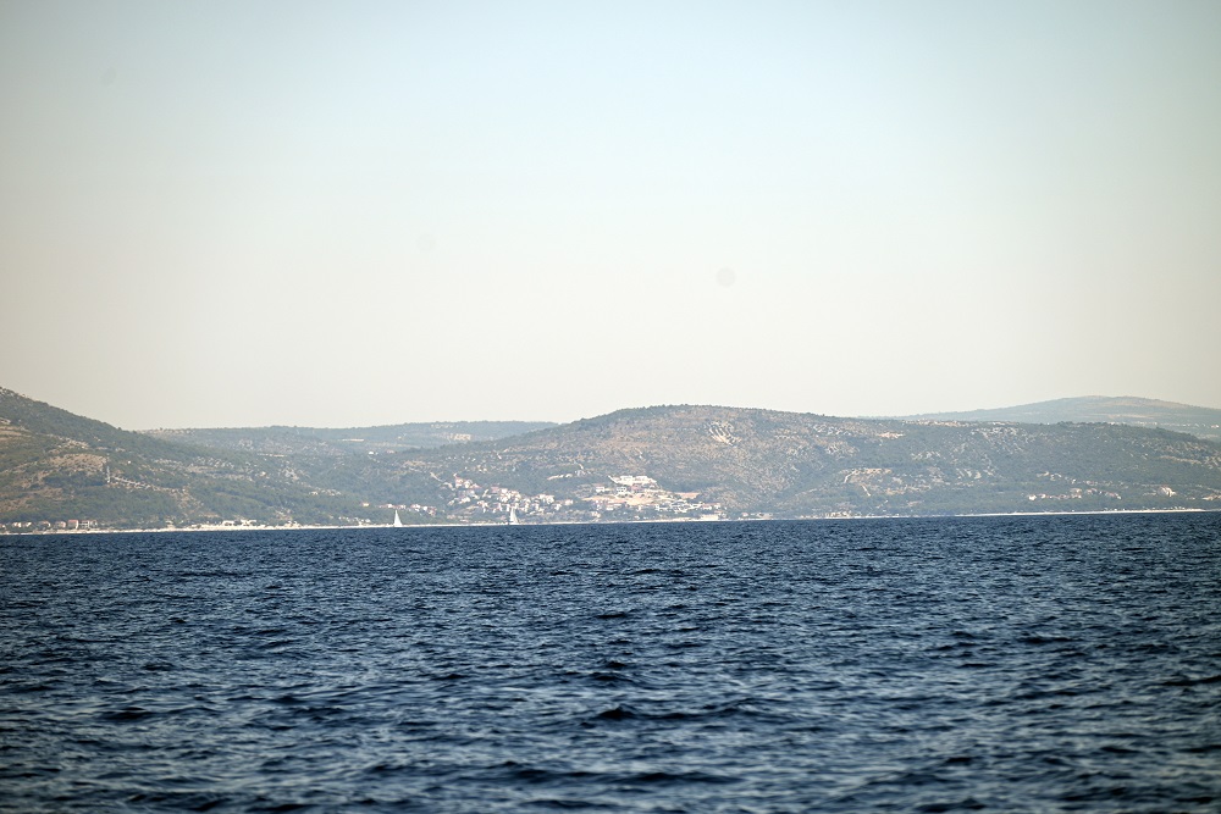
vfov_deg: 8.3
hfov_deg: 12.5
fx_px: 5597
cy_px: 407
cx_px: 610
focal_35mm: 165
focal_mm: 165
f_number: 5
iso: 100
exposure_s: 1/1250
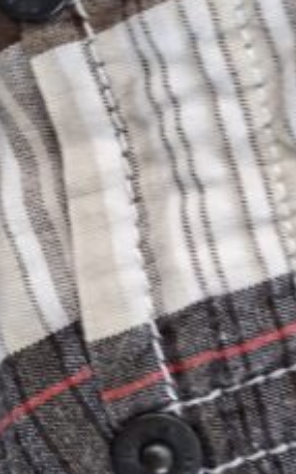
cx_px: 170
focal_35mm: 85
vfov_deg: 24.4
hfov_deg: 15.4
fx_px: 1098
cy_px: 240
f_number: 1.8
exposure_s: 1/25
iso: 400
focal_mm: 5.54
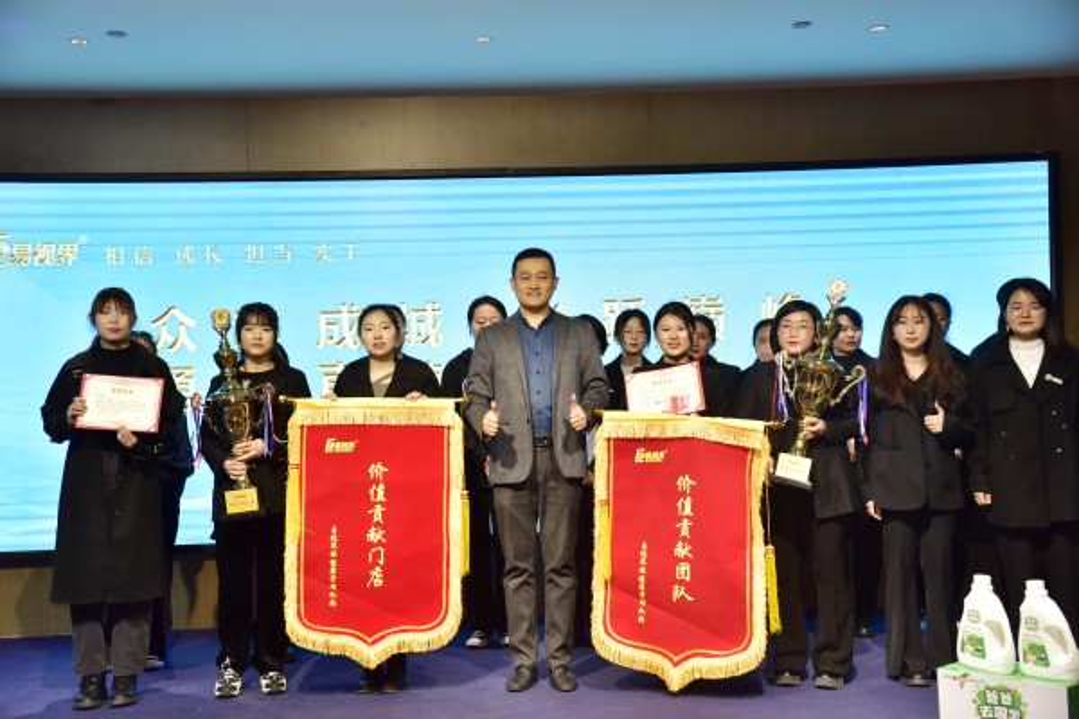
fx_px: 1439
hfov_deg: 41.1
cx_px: 540
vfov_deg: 28.1
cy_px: 360
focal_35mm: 48
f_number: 4.5
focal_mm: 48
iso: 2000
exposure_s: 1/160
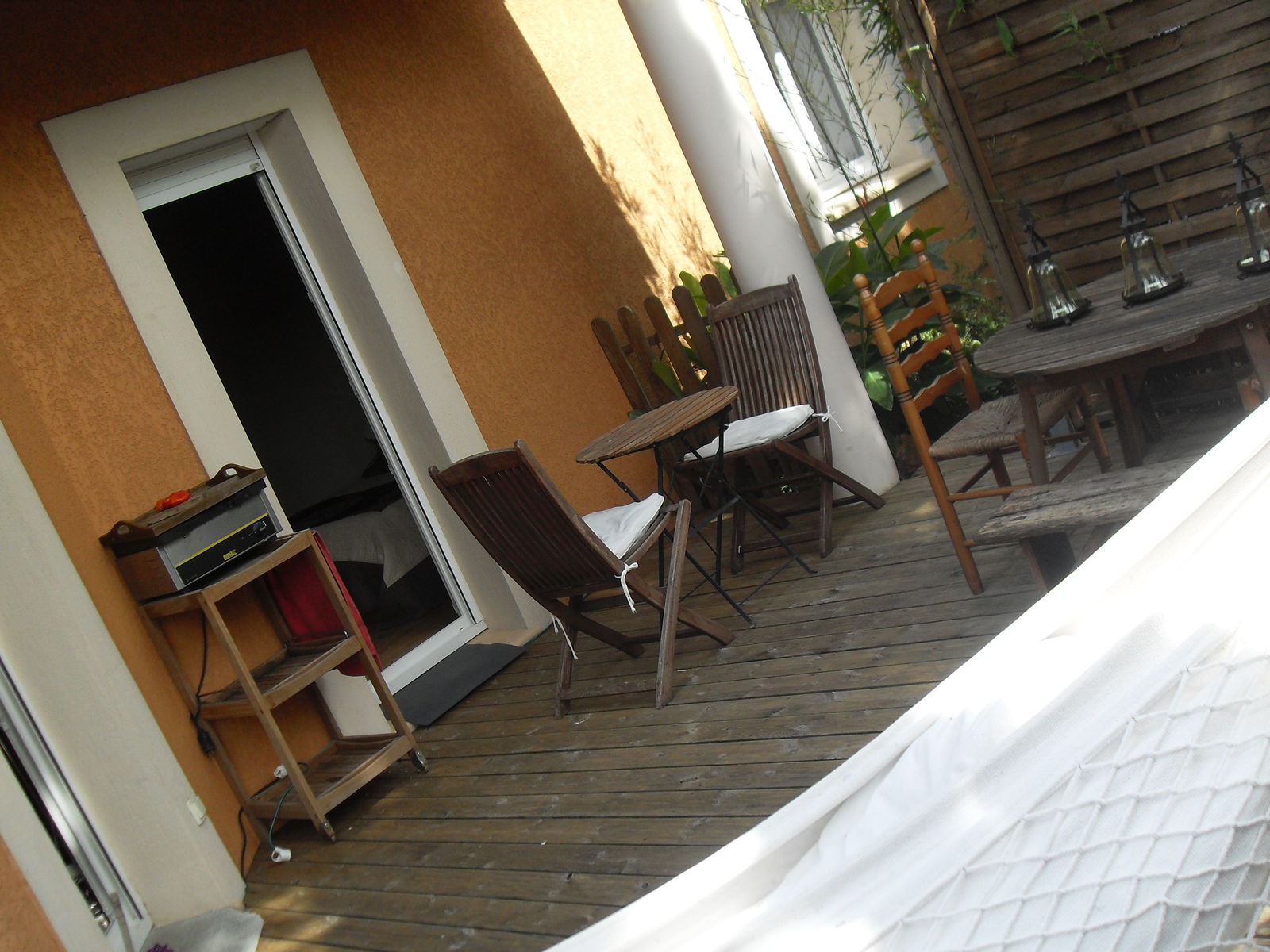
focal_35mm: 37
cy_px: 476
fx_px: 1357
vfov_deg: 38.7
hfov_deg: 50.1
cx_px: 635
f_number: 2.8
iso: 80
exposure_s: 1/250
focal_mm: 6.3
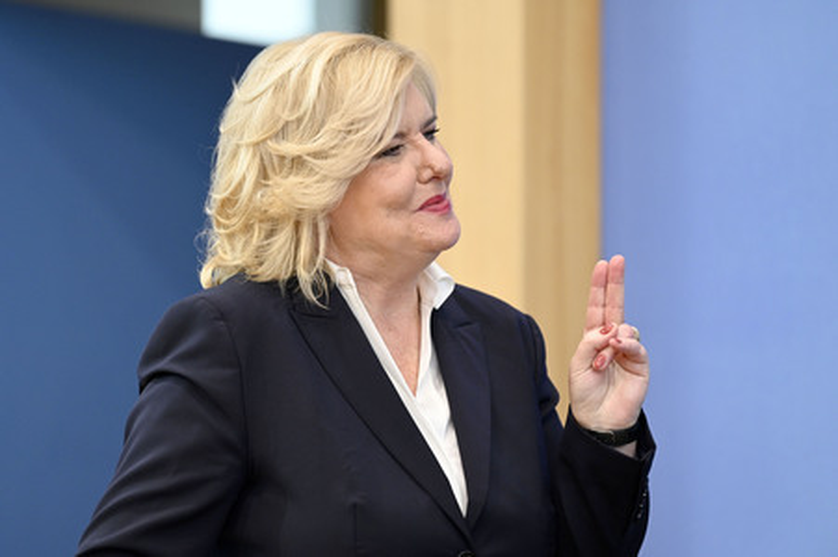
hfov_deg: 10.3
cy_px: 278
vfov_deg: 6.9
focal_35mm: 200
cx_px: 419
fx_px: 4652
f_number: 2.8
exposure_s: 1/800
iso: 2000
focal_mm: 200
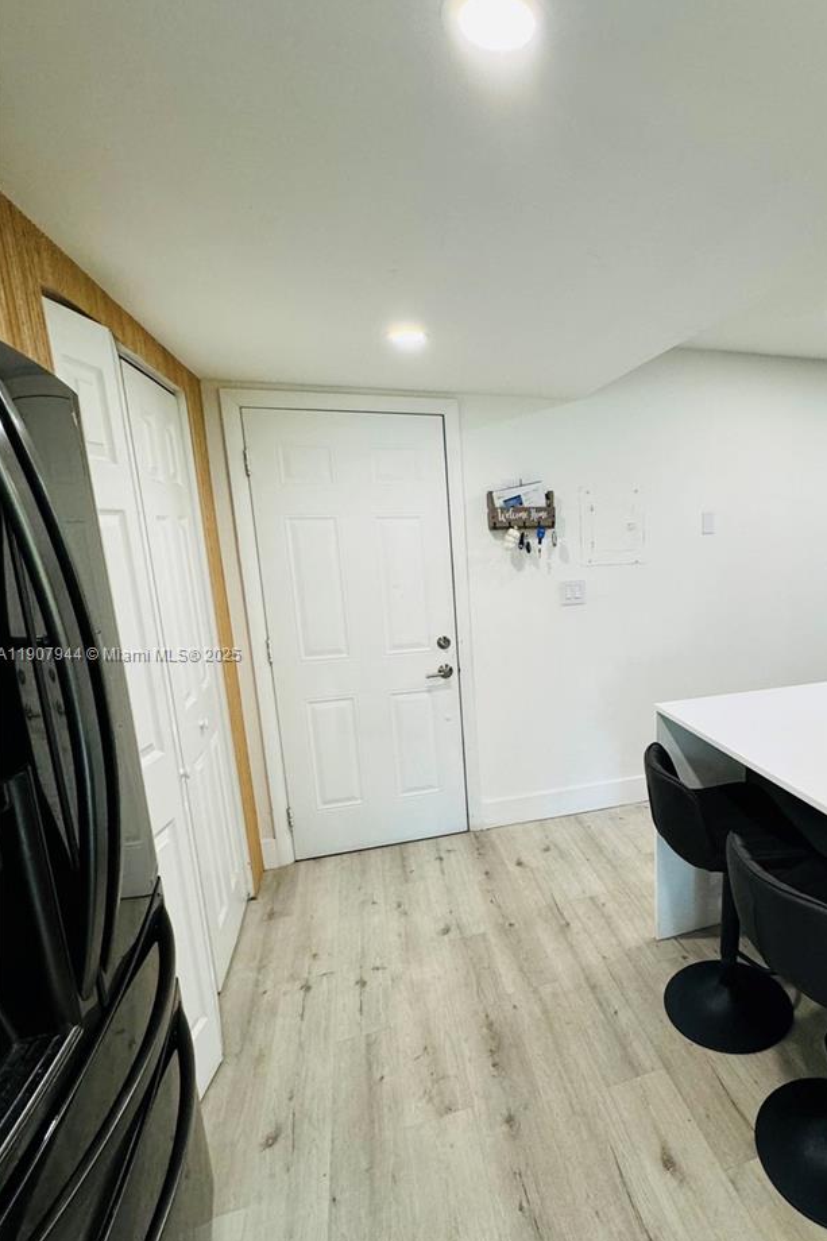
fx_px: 655
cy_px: 656
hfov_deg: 61.6
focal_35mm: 19
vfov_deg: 86.8
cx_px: 600
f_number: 2.2
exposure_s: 1/120
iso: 250
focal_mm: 2.22
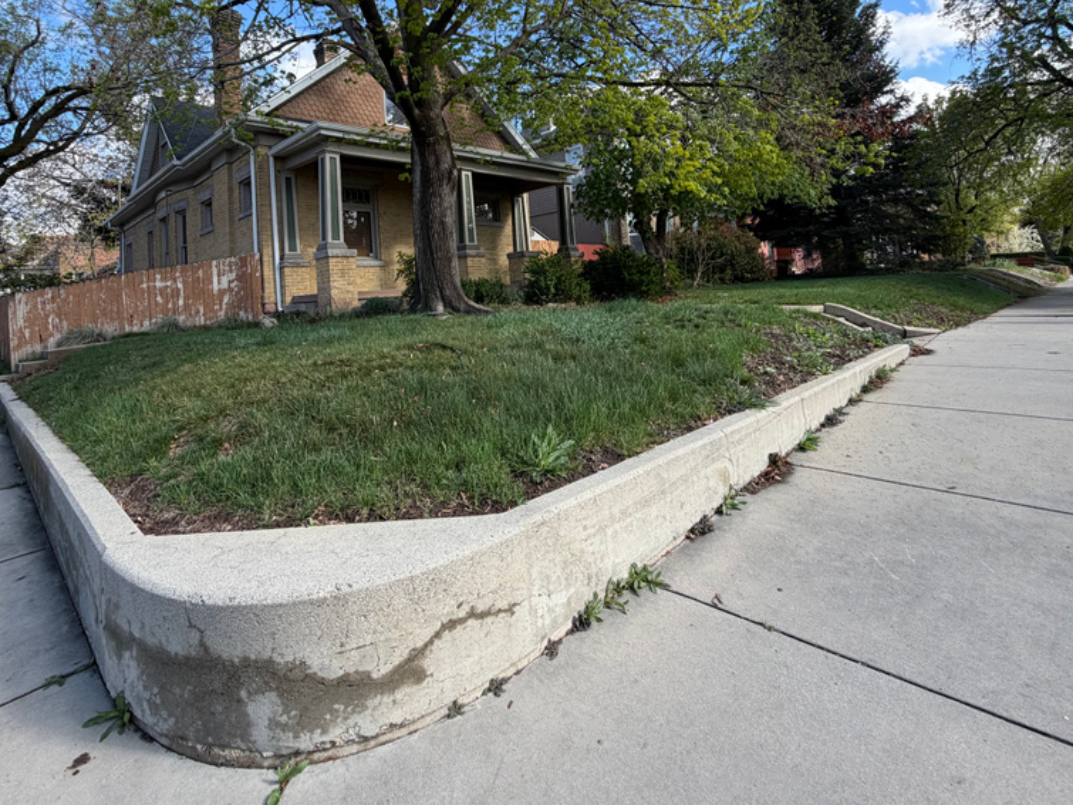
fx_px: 589
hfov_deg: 84.6
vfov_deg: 66.8
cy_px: 267
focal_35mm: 19
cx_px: 509
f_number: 2.2
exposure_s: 1/502
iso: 50
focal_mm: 2.22
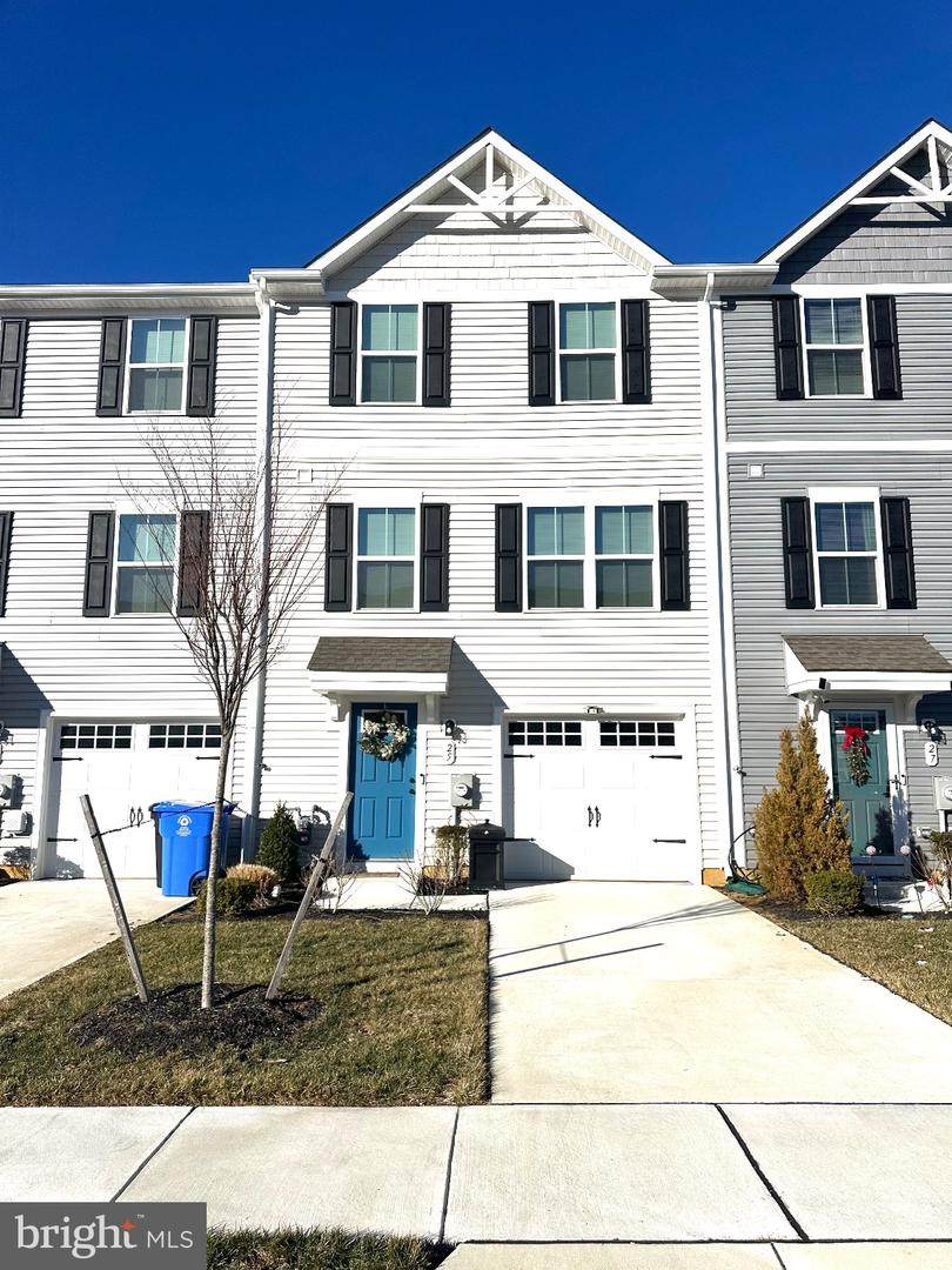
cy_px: 635
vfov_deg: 71.6
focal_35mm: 24
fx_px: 880
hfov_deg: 56.8
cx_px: 476
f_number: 1.78
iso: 80
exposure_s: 1/13699
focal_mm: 6.86
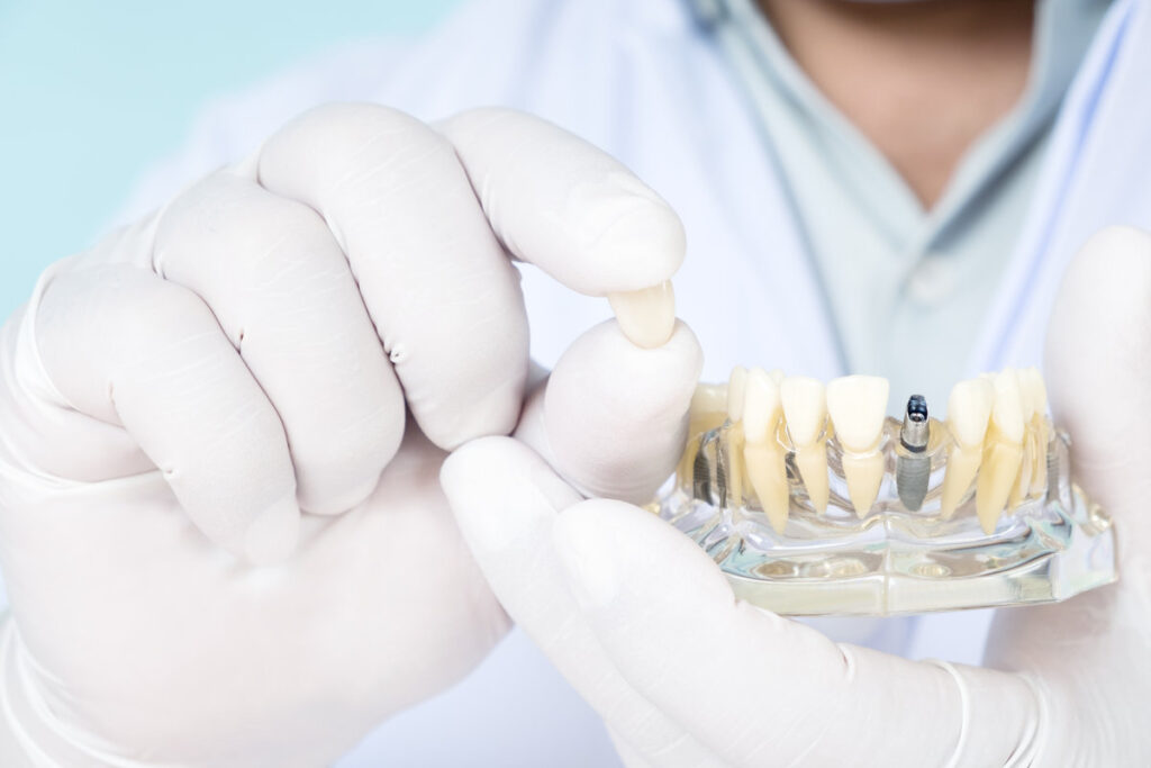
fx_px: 2430
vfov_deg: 18.0
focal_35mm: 76
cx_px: 576
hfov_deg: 26.6
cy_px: 384
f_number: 6.4
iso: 400
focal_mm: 50.5
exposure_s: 1/45
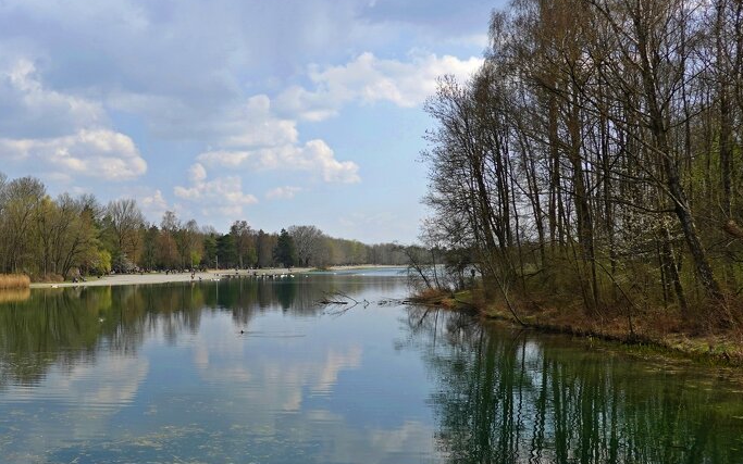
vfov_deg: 29.9
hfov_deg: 44.3
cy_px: 247
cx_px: 164
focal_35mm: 43
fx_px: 871
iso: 125
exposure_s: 1/400
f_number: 5.6
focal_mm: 9
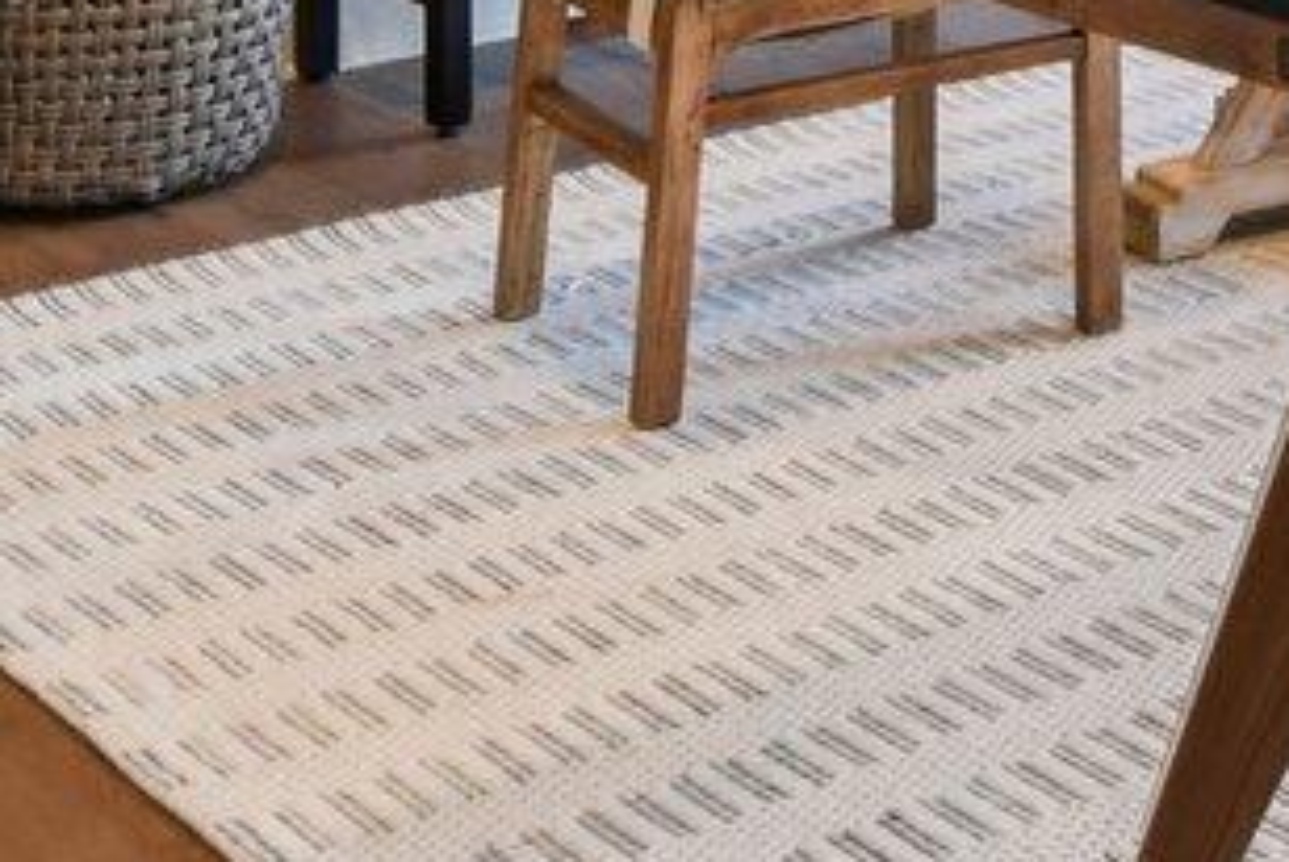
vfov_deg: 12.9
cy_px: -824
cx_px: 1737
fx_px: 3333
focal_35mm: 93
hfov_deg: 19.9
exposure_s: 1/15
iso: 400
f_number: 8
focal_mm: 14
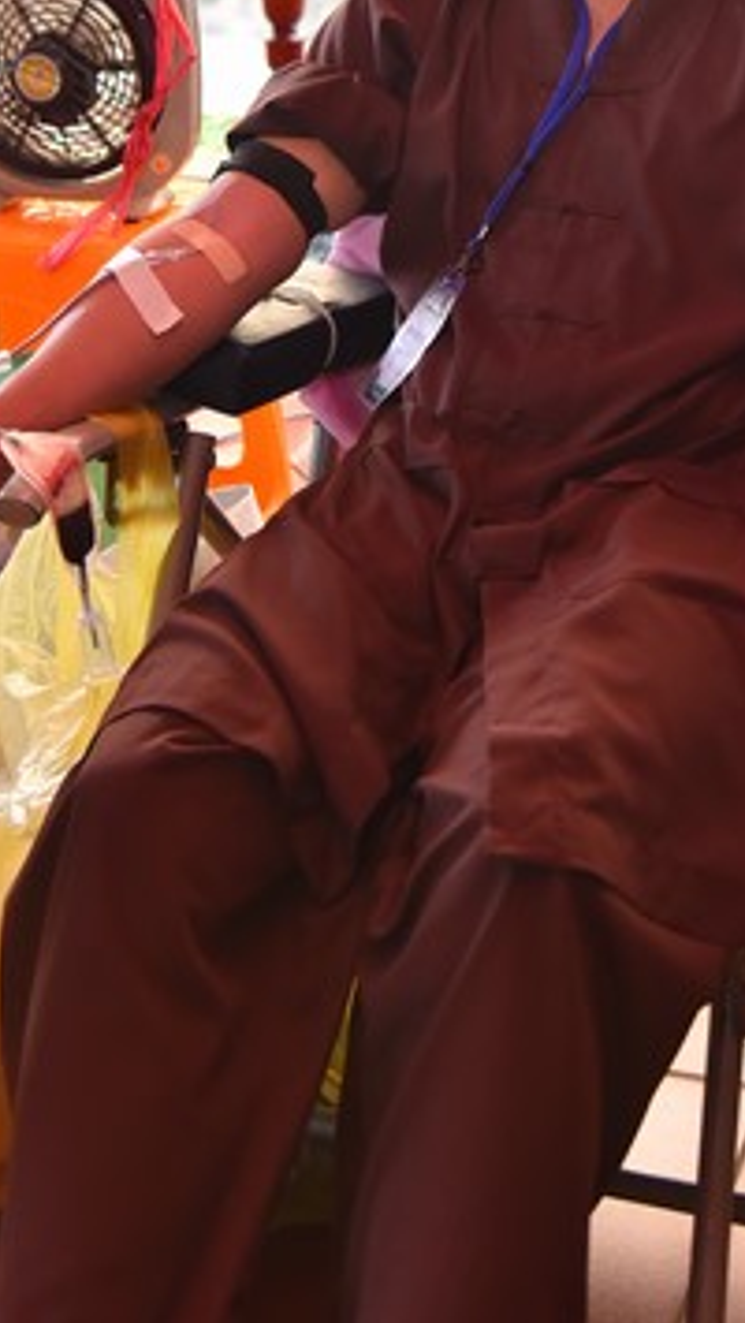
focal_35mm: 92
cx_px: 322
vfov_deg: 22.6
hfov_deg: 13.2
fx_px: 3227
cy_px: 130
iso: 500
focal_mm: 48
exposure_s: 1/125
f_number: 4.5
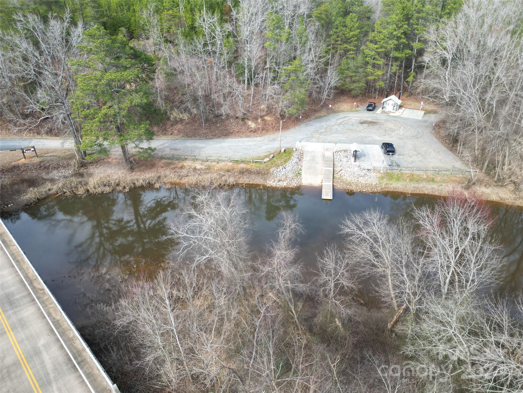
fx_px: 363
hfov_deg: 71.6
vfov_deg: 56.8
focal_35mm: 24
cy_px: 196
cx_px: 262
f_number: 1.7
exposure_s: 1/640
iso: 100
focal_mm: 6.72
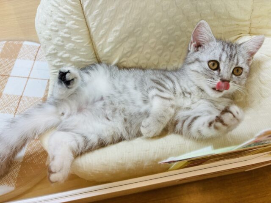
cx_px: 136
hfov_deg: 67.3
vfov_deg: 53.1
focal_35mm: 26
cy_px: 102
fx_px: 204
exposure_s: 1/100
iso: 64
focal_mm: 5.96
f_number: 1.6
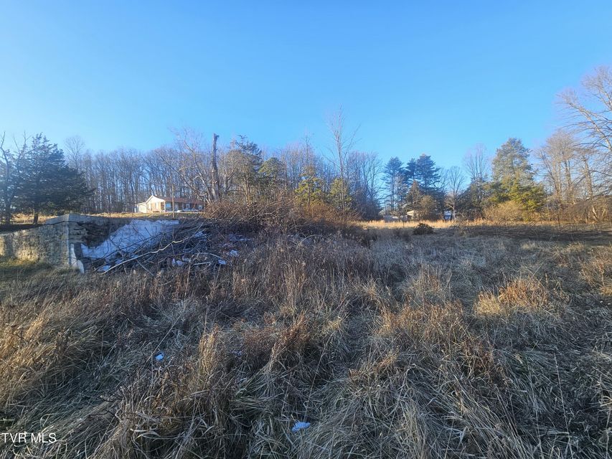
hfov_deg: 106.2
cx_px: 306
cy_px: 230
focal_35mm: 13
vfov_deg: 89.9
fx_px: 230
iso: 50
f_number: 2.2
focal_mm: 2.2
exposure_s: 1/366
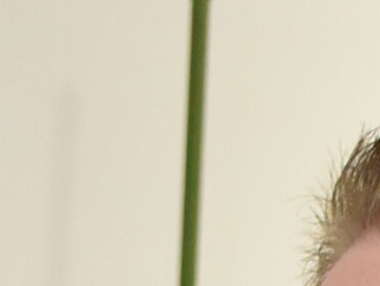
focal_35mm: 237
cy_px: 1288
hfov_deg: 8.2
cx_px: 538
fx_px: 2603
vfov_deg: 5.3
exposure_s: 1/125
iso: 3600
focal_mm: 24
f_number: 3.8
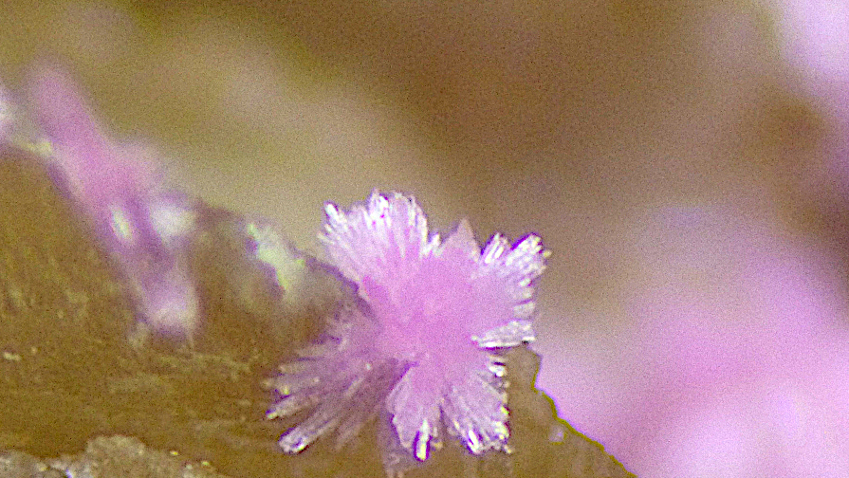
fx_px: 4931
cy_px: 316
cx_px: 423
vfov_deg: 5.5
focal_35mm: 219
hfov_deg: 9.8
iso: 250
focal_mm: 18
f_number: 5.7
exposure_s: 1/125
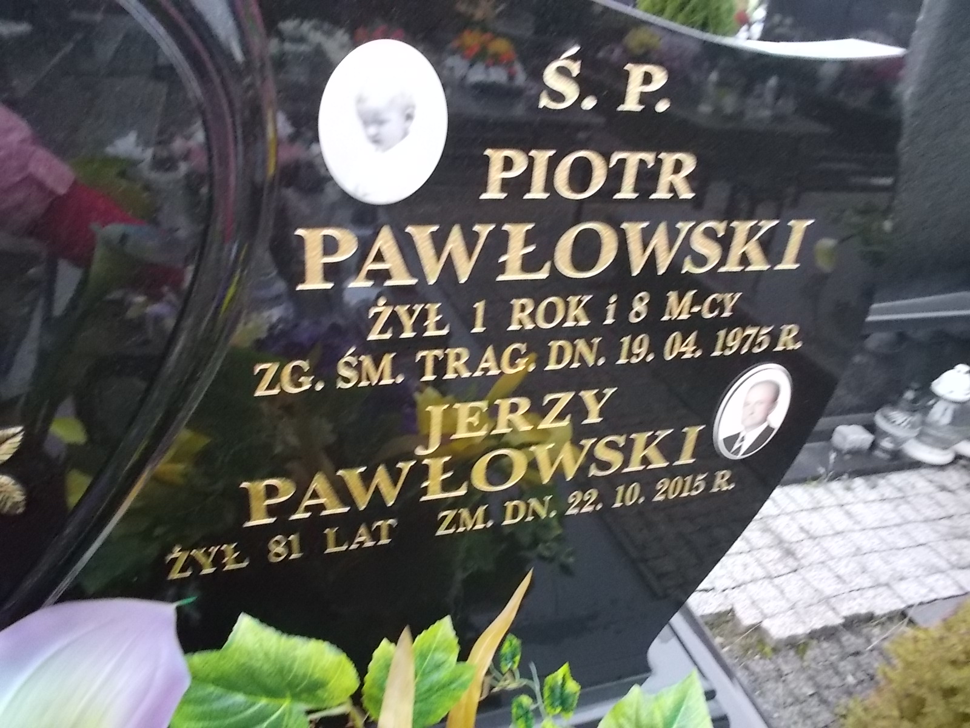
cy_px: 364
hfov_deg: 67.3
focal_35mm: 26
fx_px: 729
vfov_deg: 53.1
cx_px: 485
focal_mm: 4.6
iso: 400
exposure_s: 1/50
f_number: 3.2
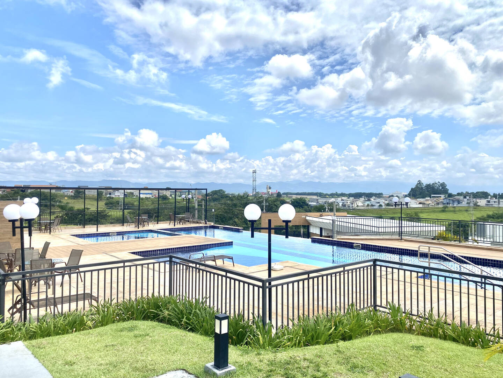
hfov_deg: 67.3
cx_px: 252
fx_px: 378
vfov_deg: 53.1
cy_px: 189
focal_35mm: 26
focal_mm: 4.25
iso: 32
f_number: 1.8
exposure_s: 1/5236
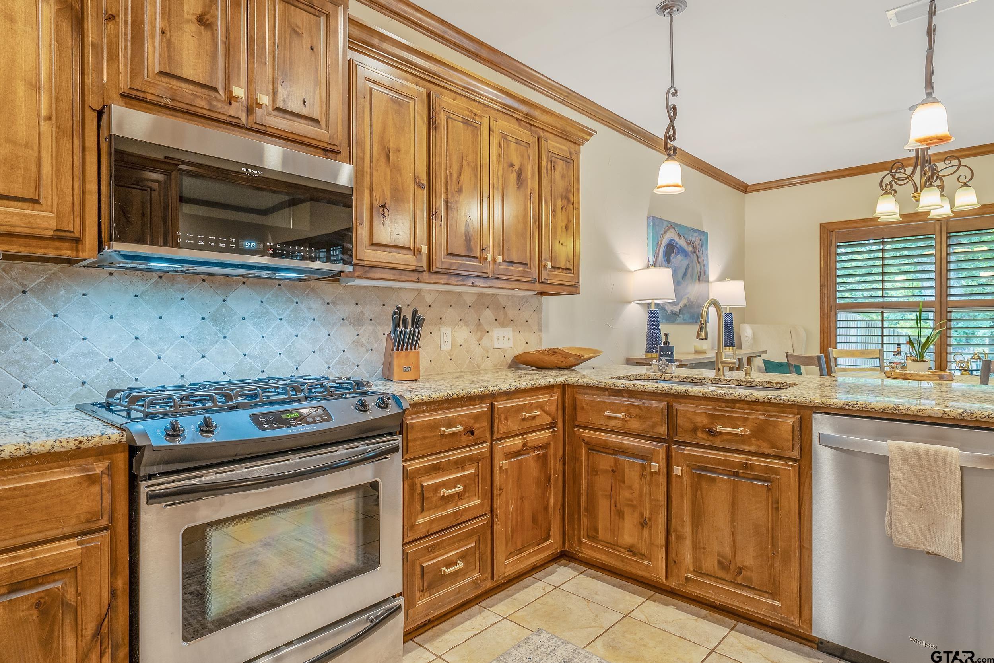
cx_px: 497
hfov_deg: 84.0
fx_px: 552
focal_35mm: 20
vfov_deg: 61.9
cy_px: 332
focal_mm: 20
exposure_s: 1/5
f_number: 8
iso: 800
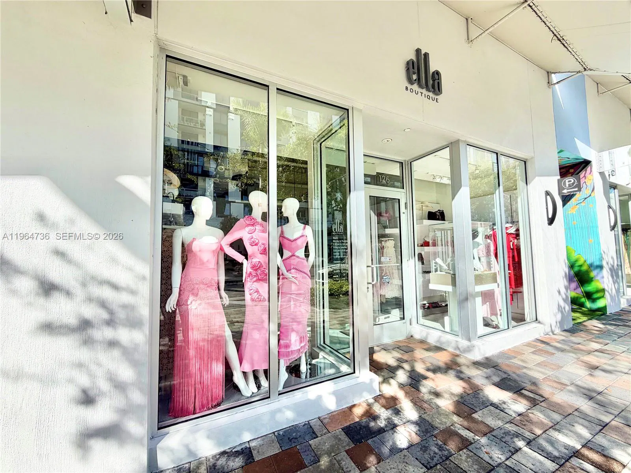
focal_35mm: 14
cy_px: 236
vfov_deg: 85.7
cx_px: 316
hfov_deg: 102.1
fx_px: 255
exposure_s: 1/742
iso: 40
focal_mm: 2.22
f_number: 2.2
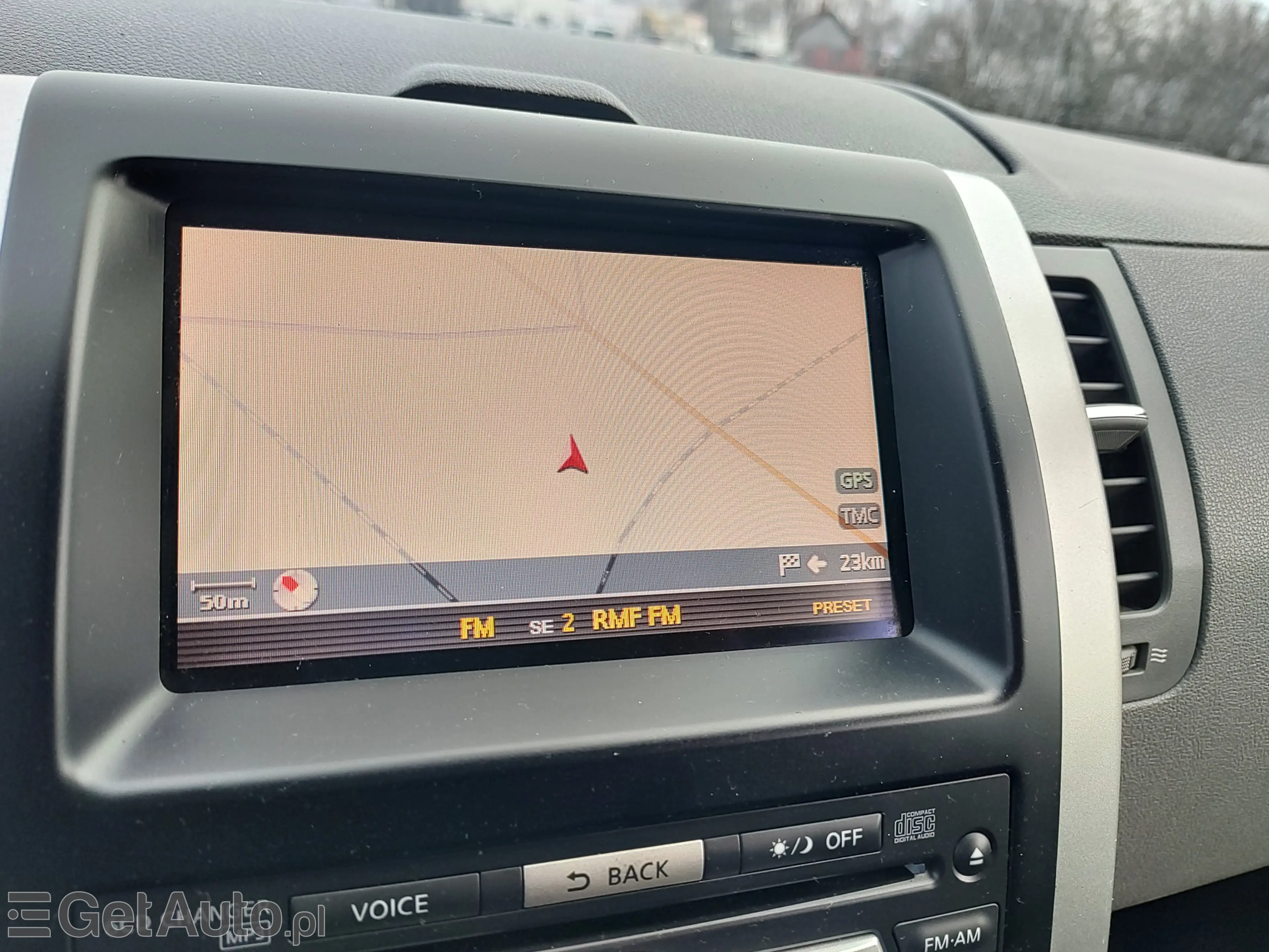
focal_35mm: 23
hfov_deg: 73.9
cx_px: 634
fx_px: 843
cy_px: 476
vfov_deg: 58.9
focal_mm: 5.56
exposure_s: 1/105
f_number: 1.8
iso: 100
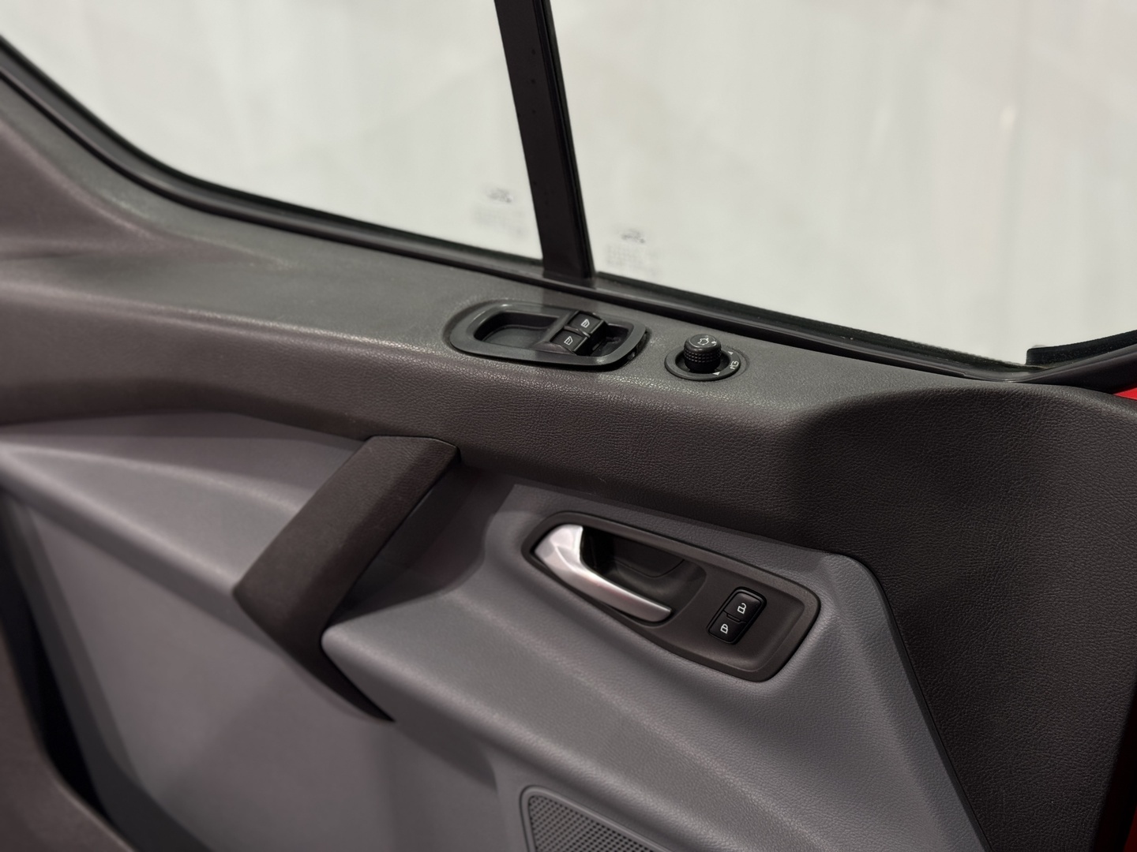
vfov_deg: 30.3
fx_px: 1577
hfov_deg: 39.7
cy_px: 426
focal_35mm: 48
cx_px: 568
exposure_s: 1/50
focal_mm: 6.76
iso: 50
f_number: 1.78
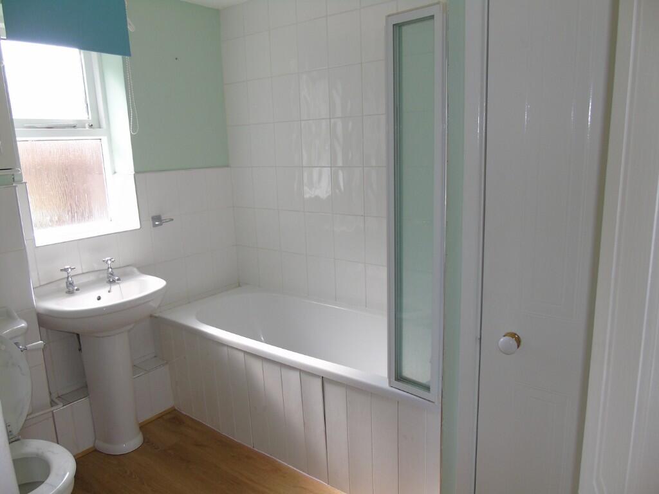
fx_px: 476
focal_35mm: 25
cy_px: 247
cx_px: 330
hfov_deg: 69.4
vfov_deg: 54.9
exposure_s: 1/30
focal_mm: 4.4
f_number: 3.4
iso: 80
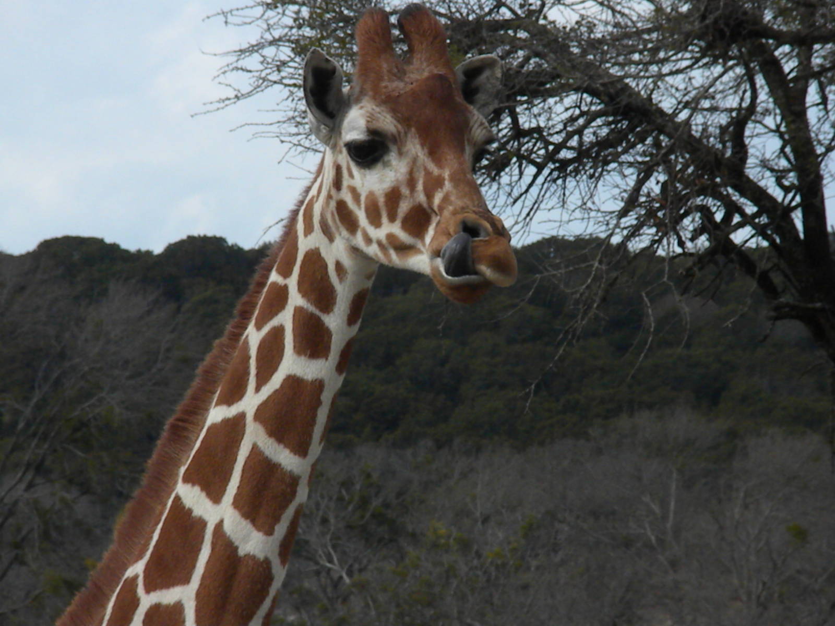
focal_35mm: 260
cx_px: 418
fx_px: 6272
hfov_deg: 7.6
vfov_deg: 5.7
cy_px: 313
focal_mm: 46.2
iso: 640
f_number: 14
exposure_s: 1/425
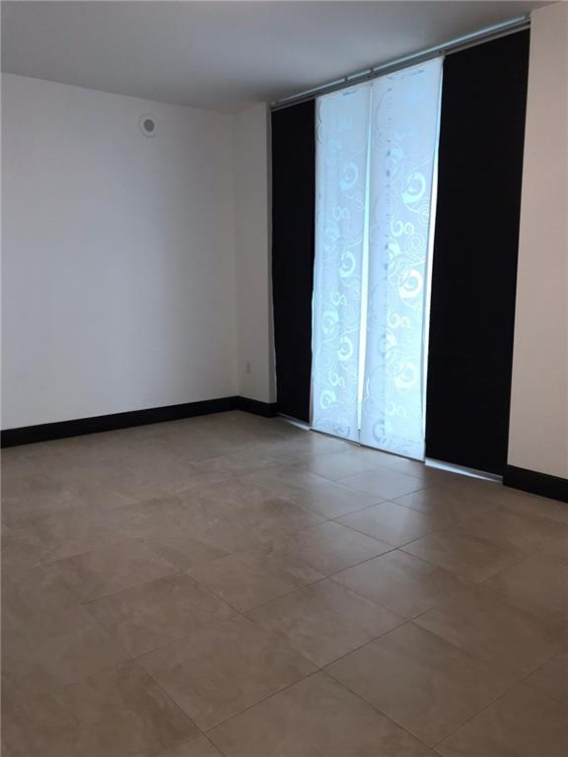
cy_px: 378
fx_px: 613
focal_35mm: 28
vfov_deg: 63.4
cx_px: 284
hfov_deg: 49.7
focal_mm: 3.99
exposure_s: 1/30
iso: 32
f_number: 1.8
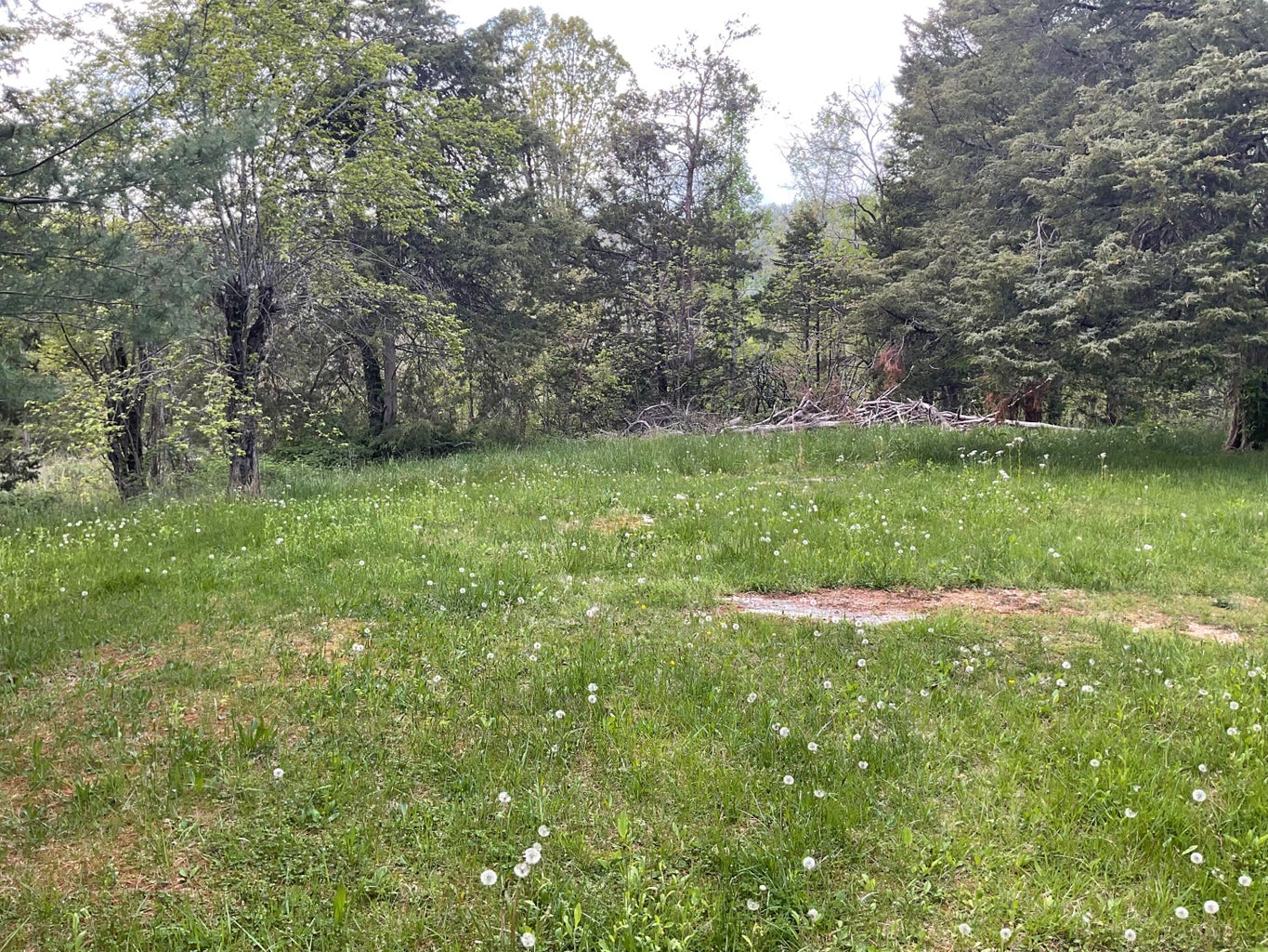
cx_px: 634
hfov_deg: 61.7
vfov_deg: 48.2
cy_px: 476
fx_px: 1062
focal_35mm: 29
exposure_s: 1/133
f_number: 1.8
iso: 16
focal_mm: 3
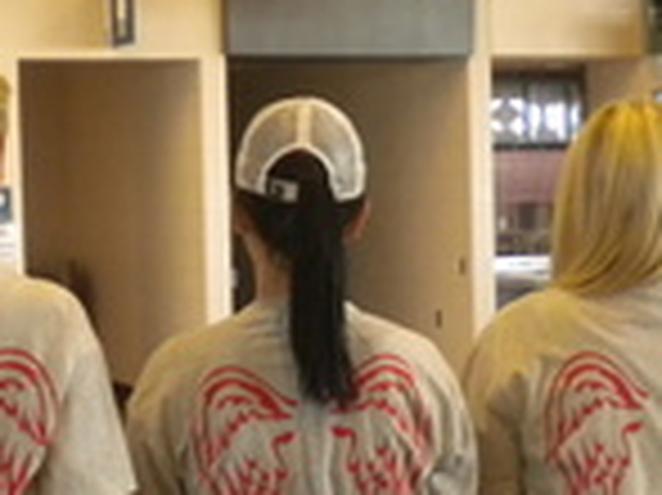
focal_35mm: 93
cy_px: 313
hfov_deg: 21.1
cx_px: 241
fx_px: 1777
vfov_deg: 15.8
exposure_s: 1/90
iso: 400
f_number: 3.1
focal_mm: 6.3
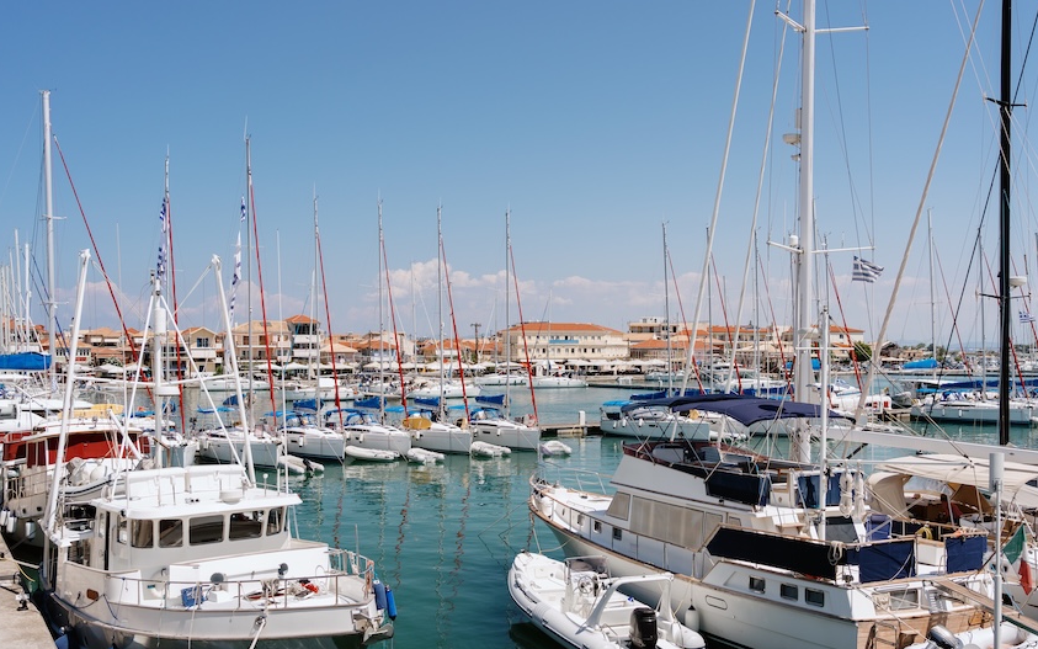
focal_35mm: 37
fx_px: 1047
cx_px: 537
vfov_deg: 34.4
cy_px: 360
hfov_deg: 52.7
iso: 200
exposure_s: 1/800
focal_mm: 34
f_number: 4.5
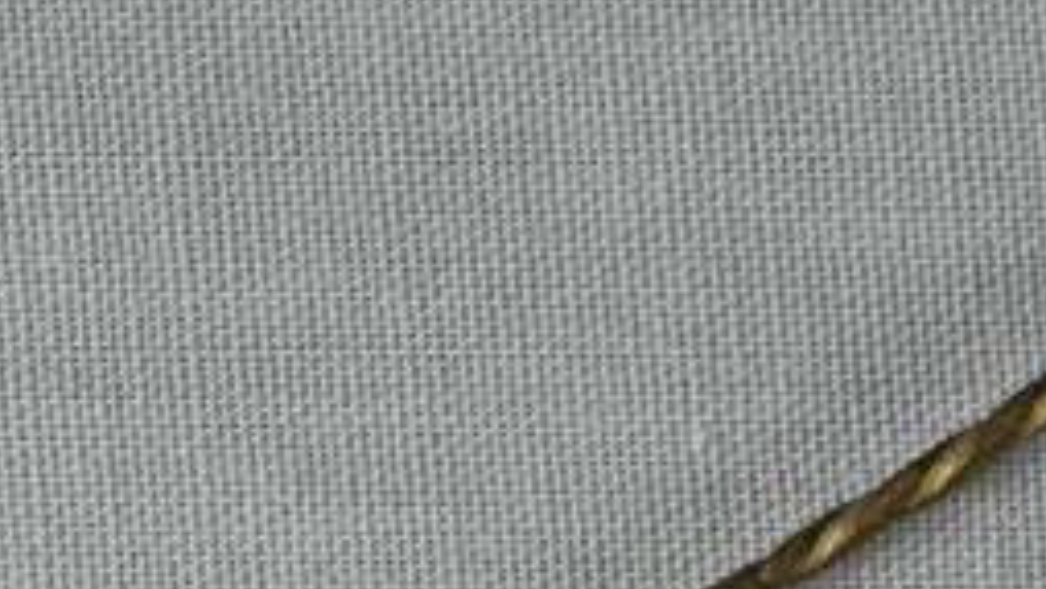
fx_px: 6575
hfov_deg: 9.1
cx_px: 964
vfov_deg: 5.1
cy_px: 620
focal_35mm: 237
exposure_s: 1/40
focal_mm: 60
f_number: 6.3
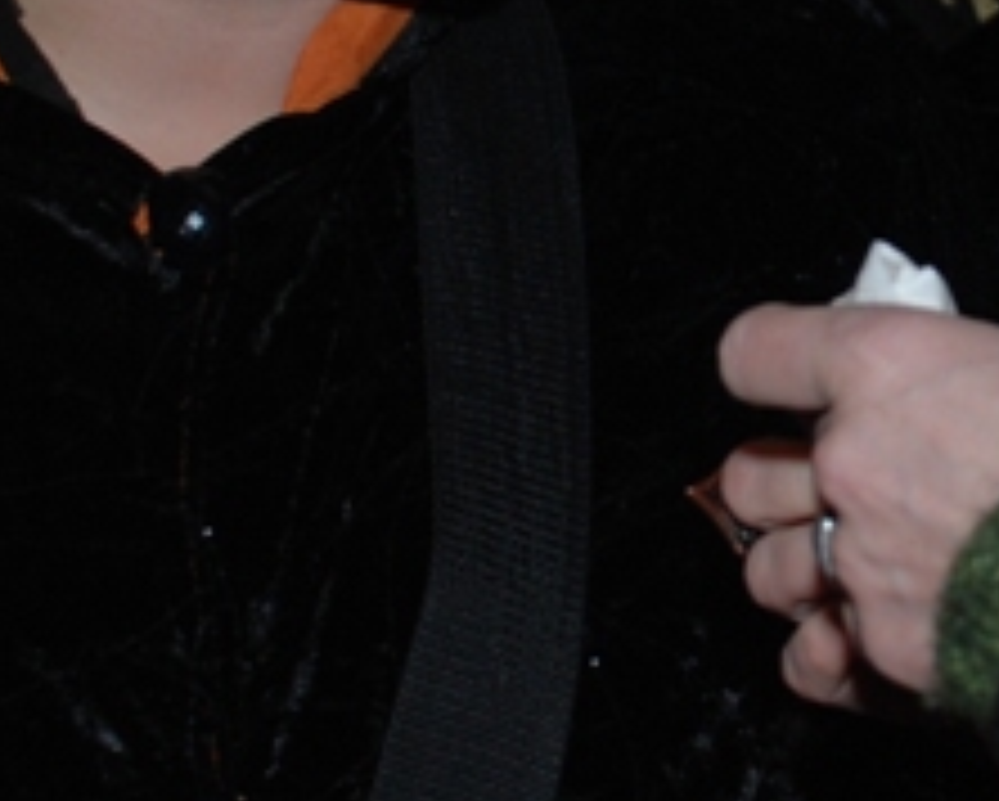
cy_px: 151
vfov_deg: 7.4
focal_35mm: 208
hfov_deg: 9.2
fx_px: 6155
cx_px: 1184
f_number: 4.2
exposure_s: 1/60
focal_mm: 32
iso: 200
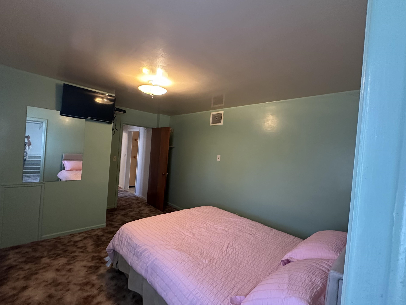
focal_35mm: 16
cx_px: 196
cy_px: 154
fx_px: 188
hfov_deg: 94.5
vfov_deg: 78.1
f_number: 2.2
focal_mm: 2.22
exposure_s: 1/60
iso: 800
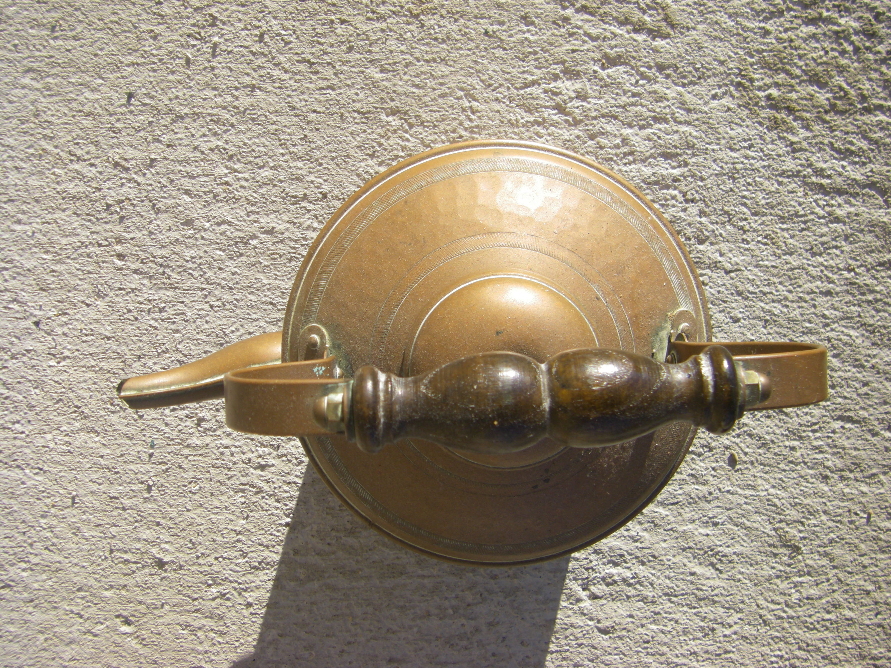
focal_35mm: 39
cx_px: 447
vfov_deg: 36.8
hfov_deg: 47.9
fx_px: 1004
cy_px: 335
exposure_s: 1/320
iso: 64
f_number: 3.5
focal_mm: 6.3
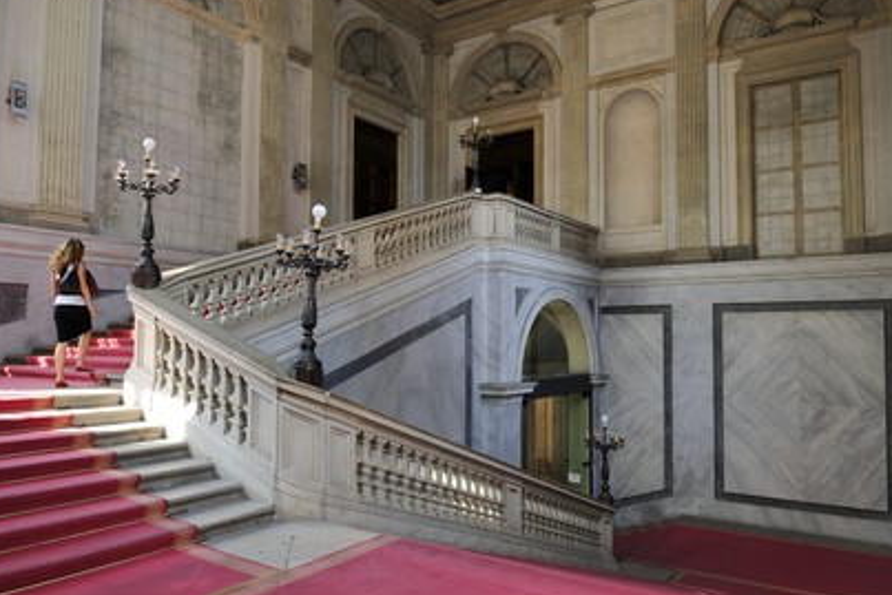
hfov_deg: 71.5
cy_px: 294
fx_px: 620
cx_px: 440
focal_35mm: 25
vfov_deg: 51.3
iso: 200
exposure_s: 1/50
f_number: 4.5
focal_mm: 24
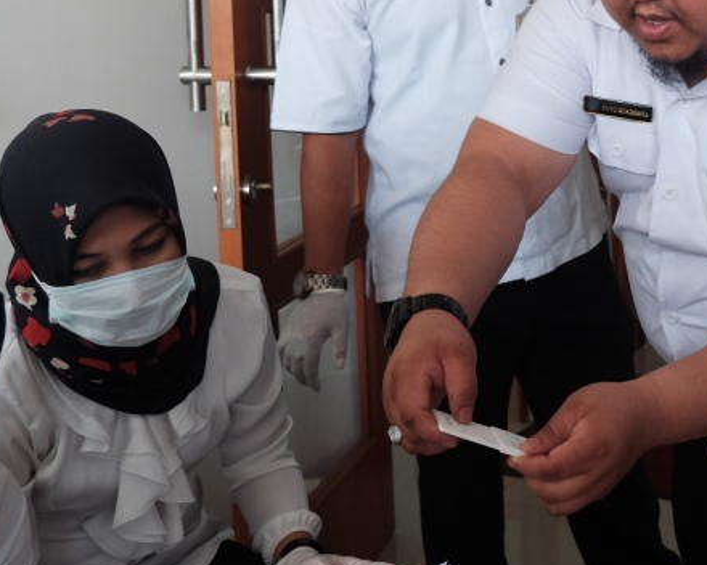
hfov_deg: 29.2
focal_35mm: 59
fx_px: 1235
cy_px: 134
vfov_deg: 25.5
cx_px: 755
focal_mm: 18
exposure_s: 1/250
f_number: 3.2
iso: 800
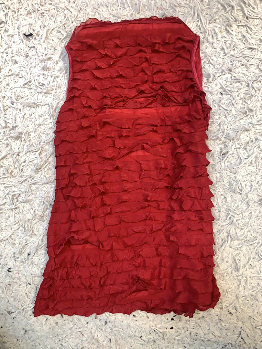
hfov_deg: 53.1
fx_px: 262
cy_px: 174
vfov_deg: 67.3
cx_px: 131
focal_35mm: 26
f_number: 1.8
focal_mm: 4.25
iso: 125
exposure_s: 1/100
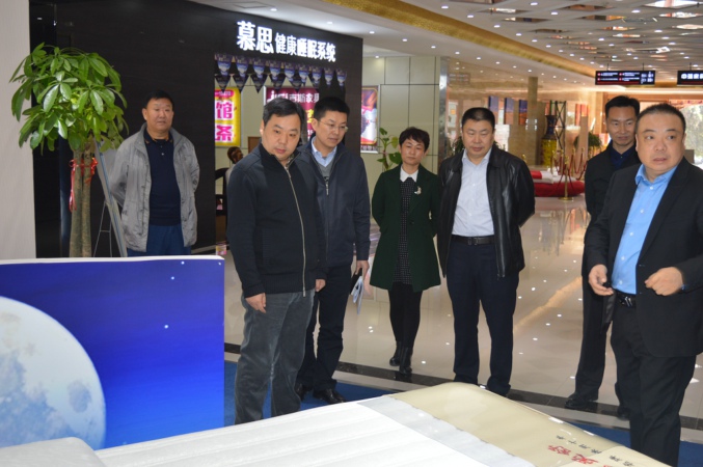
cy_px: 234
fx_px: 819
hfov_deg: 46.4
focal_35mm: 42
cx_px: 352
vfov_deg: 31.8
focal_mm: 28
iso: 400
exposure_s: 1/80
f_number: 4.2
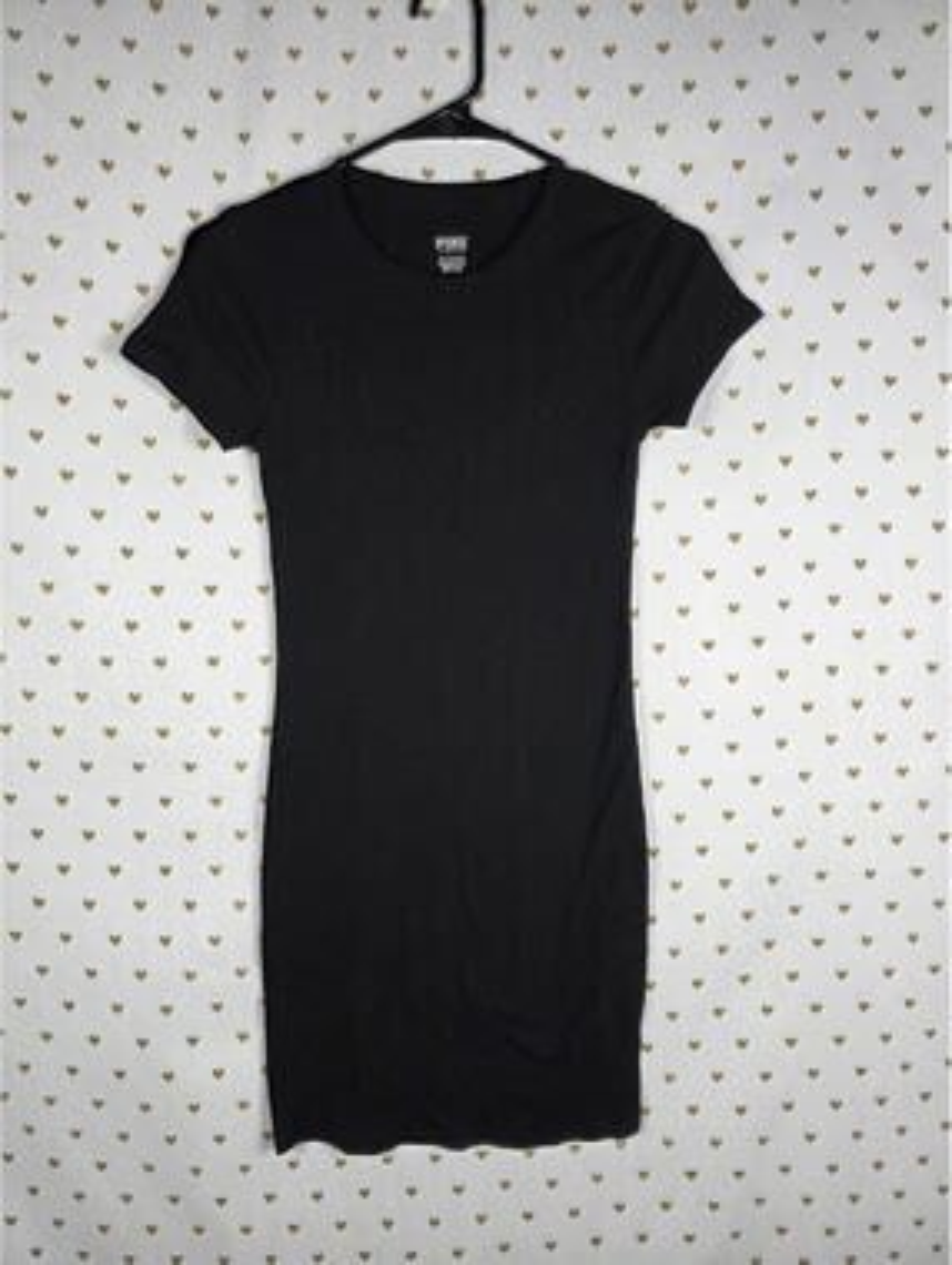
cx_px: 476
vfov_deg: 73.9
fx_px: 842
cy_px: 632
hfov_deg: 59.0
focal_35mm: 23
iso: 125
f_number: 1.7
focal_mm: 6.3
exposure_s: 1/120
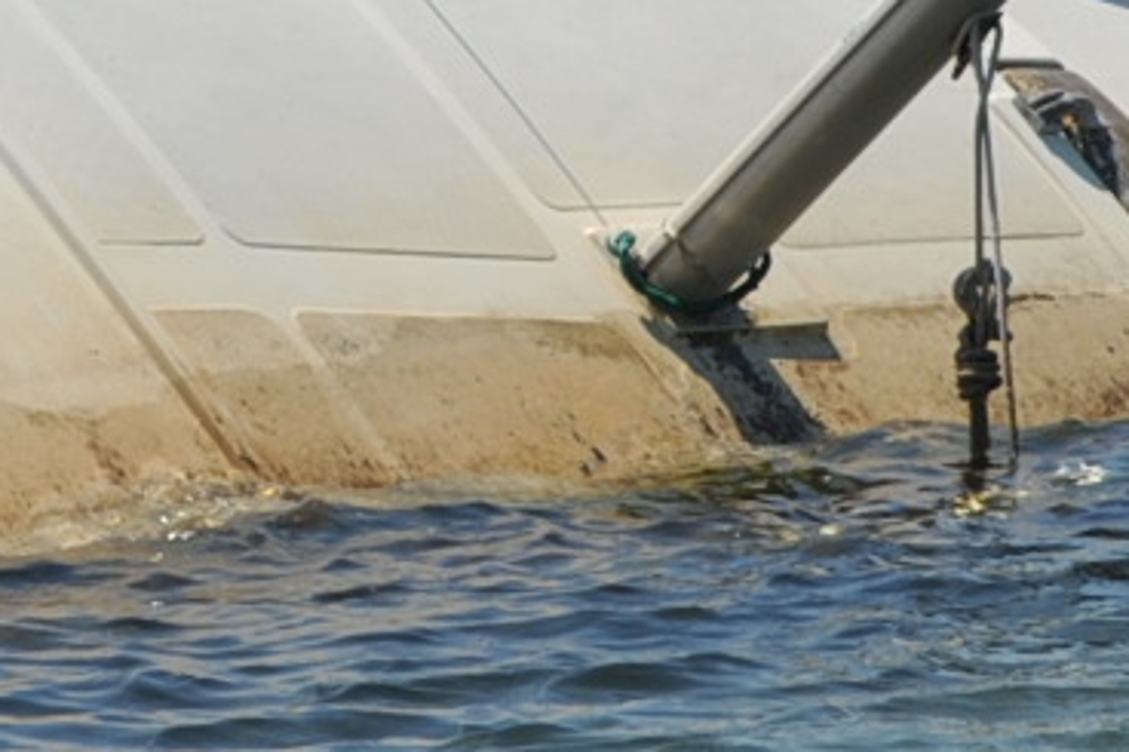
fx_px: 12695
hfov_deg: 5.1
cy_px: 58
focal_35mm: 405
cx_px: -89
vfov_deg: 3.4
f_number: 13
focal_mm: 70
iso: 200
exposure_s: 1/400
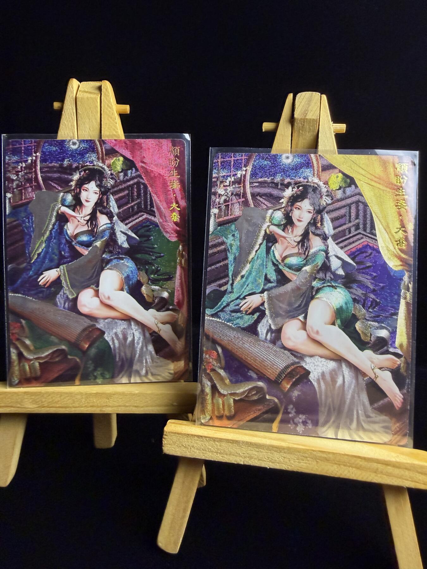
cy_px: 284
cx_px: 214
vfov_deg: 71.6
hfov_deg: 56.8
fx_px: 395
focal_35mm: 24
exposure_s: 1/100
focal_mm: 2.22
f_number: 2.2
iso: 320
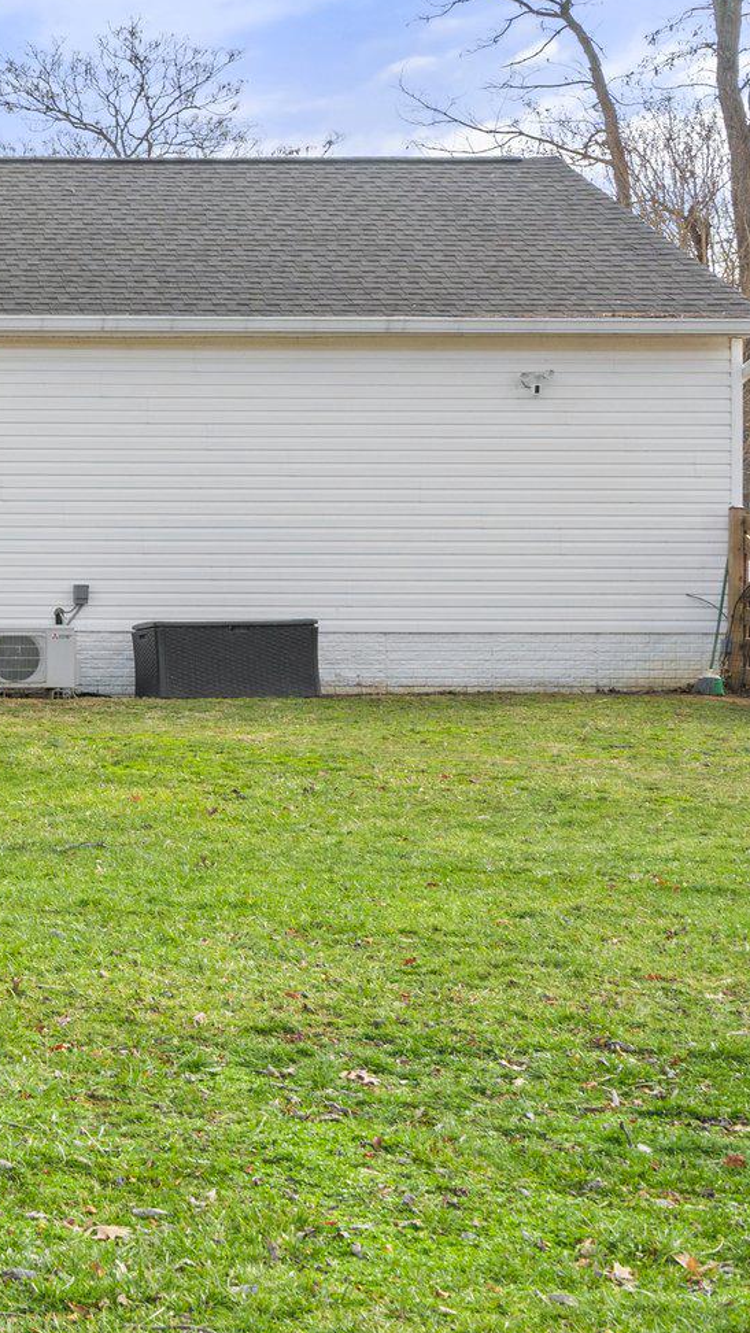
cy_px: 416
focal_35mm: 64
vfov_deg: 32.5
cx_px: -500
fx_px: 2262
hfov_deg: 16.5
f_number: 13
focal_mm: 29
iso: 250
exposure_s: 1/200
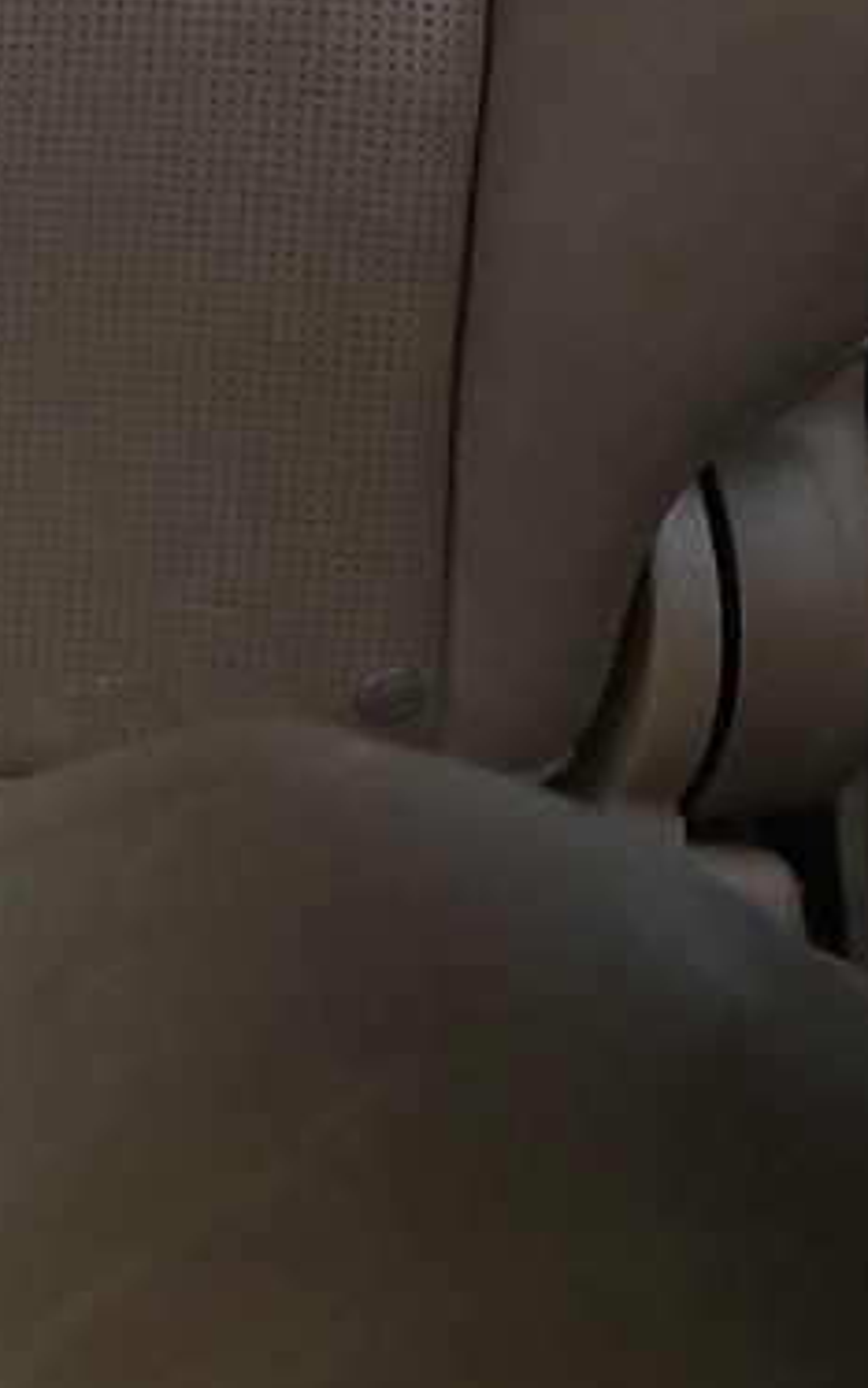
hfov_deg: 8.8
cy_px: -549
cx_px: -1866
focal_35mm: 118
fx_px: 4463
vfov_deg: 16.4
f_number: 1.5
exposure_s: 1/120
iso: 76
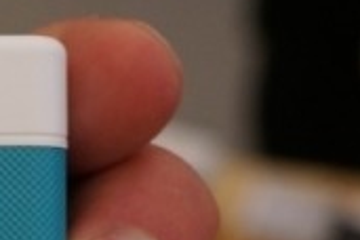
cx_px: -86
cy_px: 295
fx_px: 2020
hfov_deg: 10.0
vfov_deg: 6.7
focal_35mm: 202
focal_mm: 30
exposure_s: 1/60
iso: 1000
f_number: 5
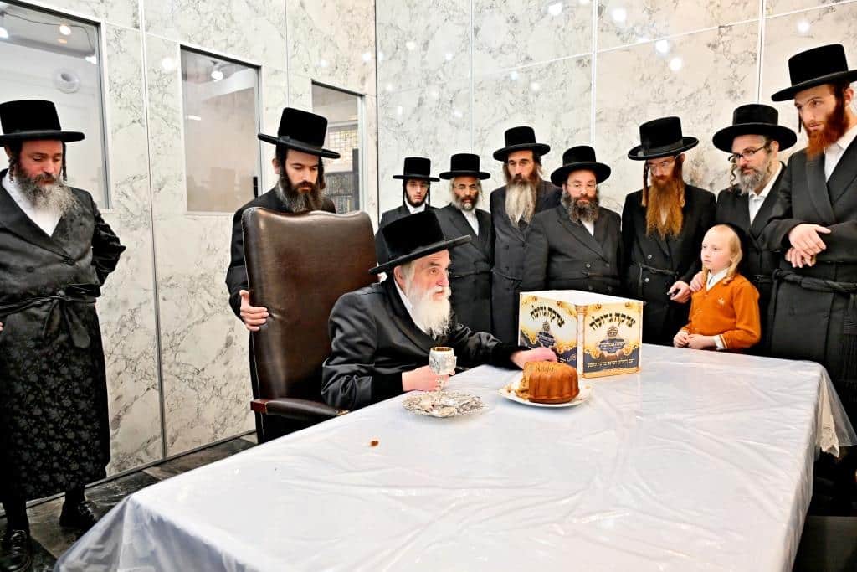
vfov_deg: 53.1
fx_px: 571
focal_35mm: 24
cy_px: 286
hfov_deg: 73.7
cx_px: 428
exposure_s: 1/125
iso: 1000
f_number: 4
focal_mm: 24
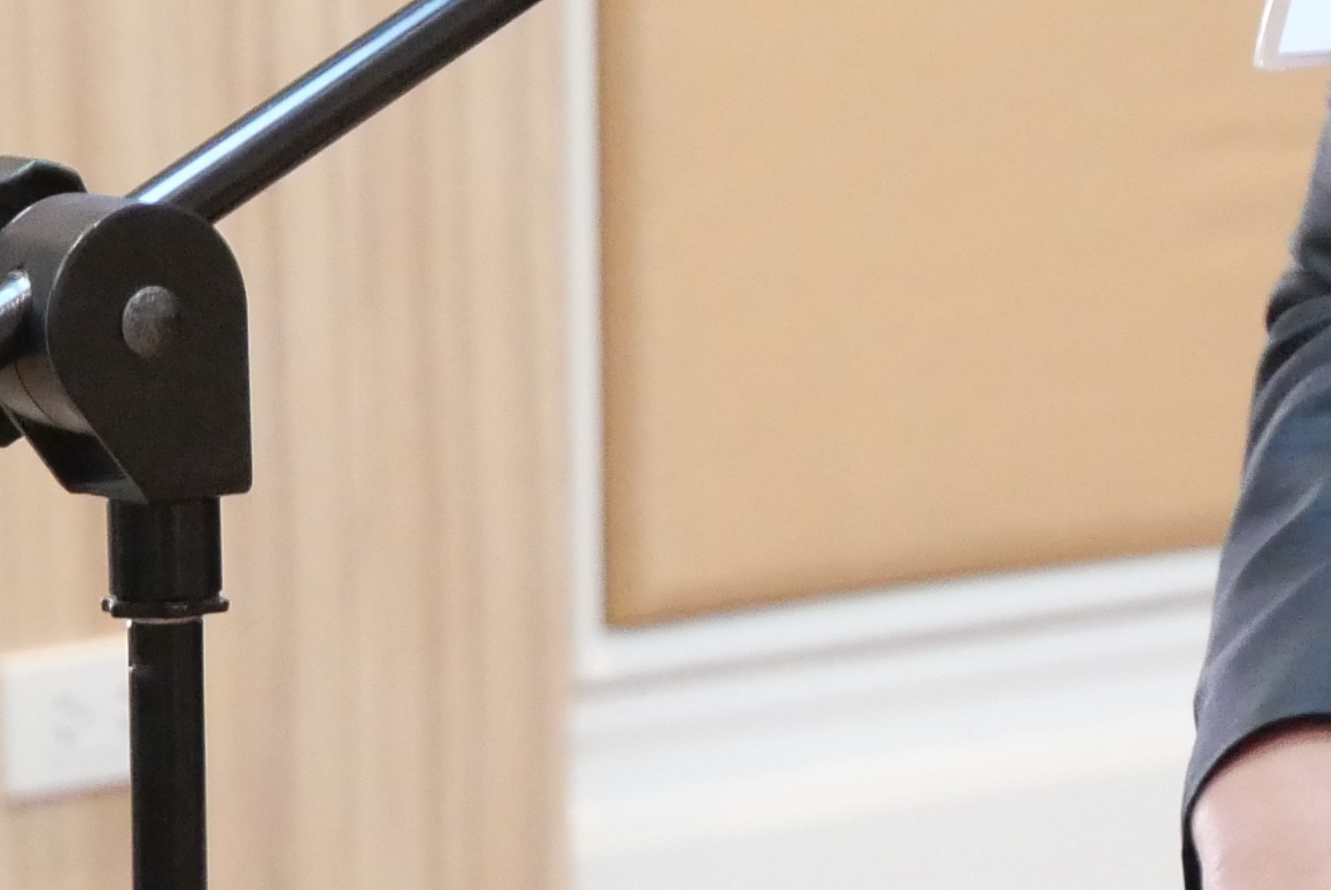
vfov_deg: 3.2
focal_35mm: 426
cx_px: 1765
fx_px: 15764
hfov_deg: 4.8
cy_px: -639
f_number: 5.6
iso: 3200
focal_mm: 55
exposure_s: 1/30
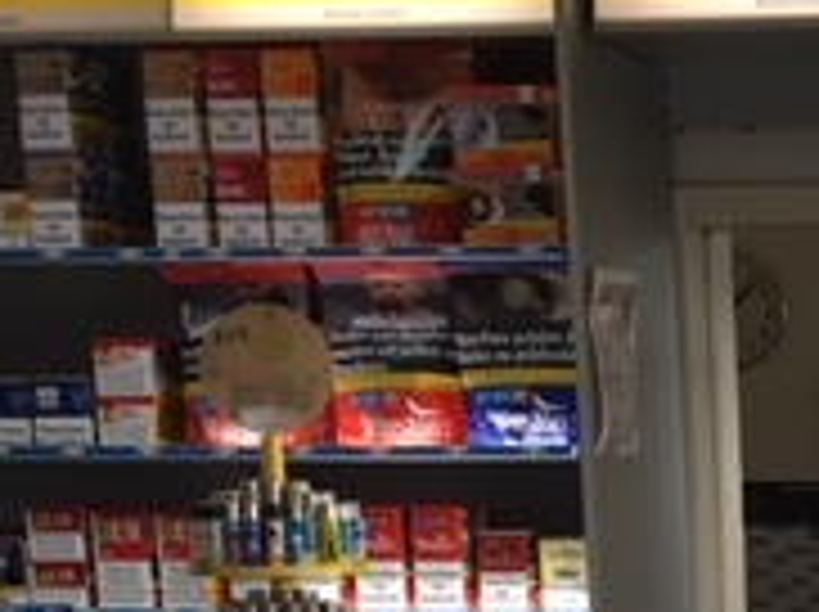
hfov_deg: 17.5
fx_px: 2410
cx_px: 1188
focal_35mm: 102
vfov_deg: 13.8
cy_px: 860
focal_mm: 4.15
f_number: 2.2
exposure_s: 1/33
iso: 25
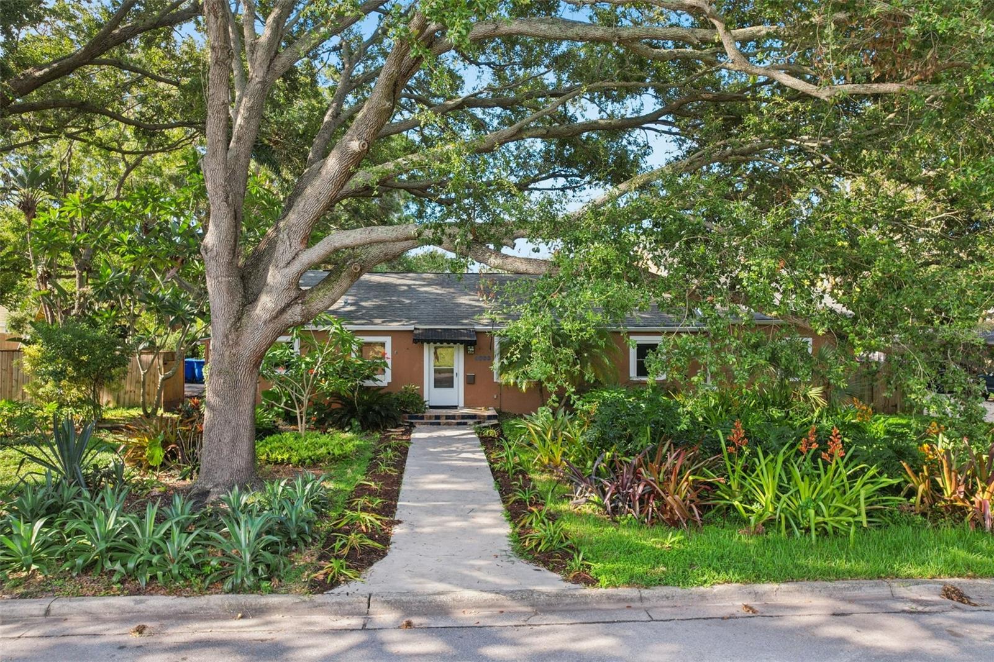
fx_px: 607
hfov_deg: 78.6
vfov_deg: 57.2
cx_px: 497
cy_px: 331
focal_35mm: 22
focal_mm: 8.38
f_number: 2.8
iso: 100
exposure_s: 1/250
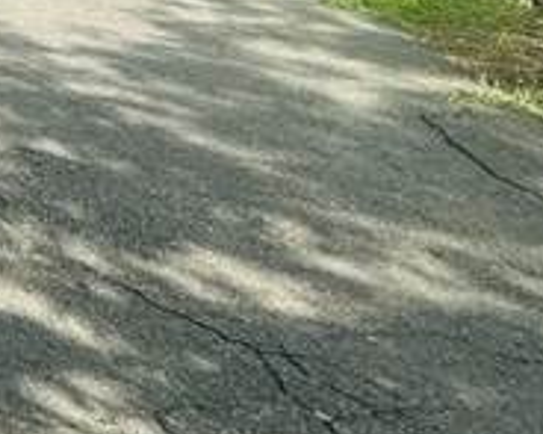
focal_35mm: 76
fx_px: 1221
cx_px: -637
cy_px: -322
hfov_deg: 16.5
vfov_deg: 17.0
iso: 50
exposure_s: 1/1553
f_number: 2.2
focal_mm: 2.22
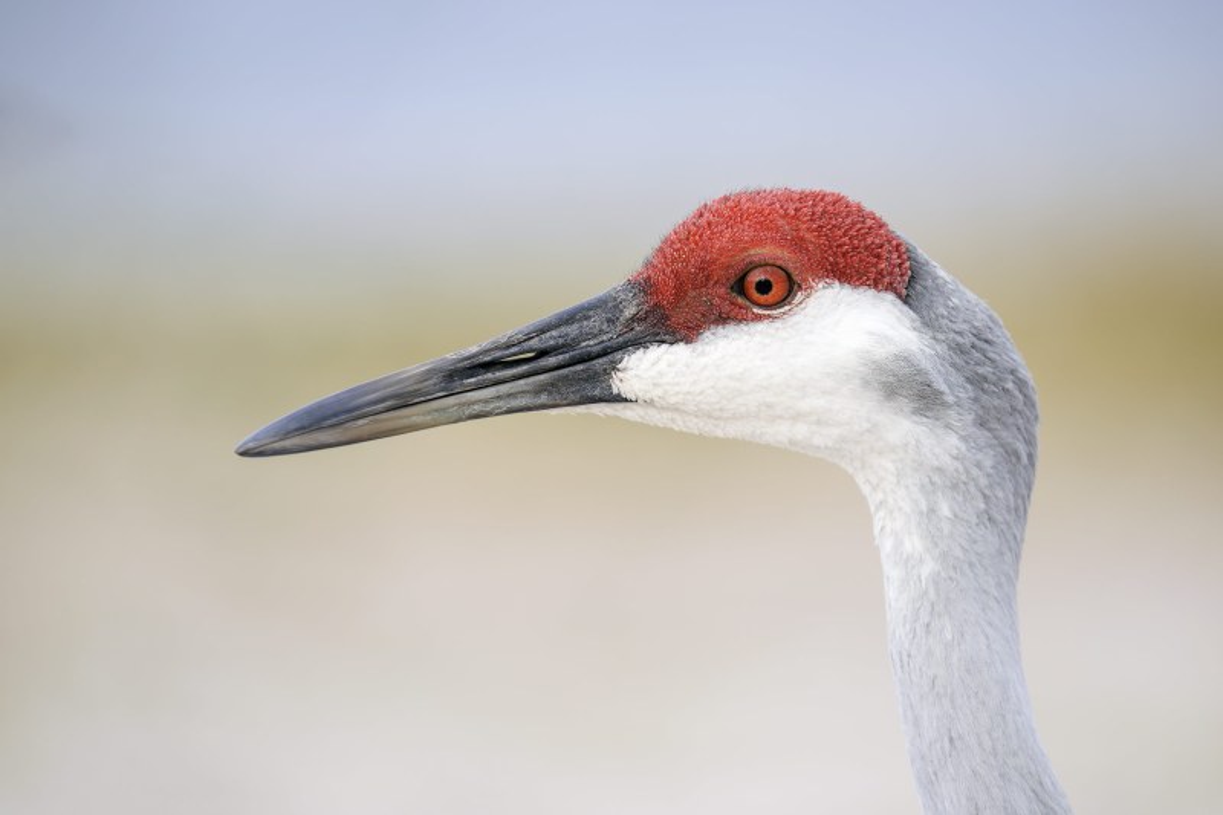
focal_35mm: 600
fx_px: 20378
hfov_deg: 3.4
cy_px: 408
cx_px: 612
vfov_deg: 2.3
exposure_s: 1/800
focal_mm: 600
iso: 1600
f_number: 6.3
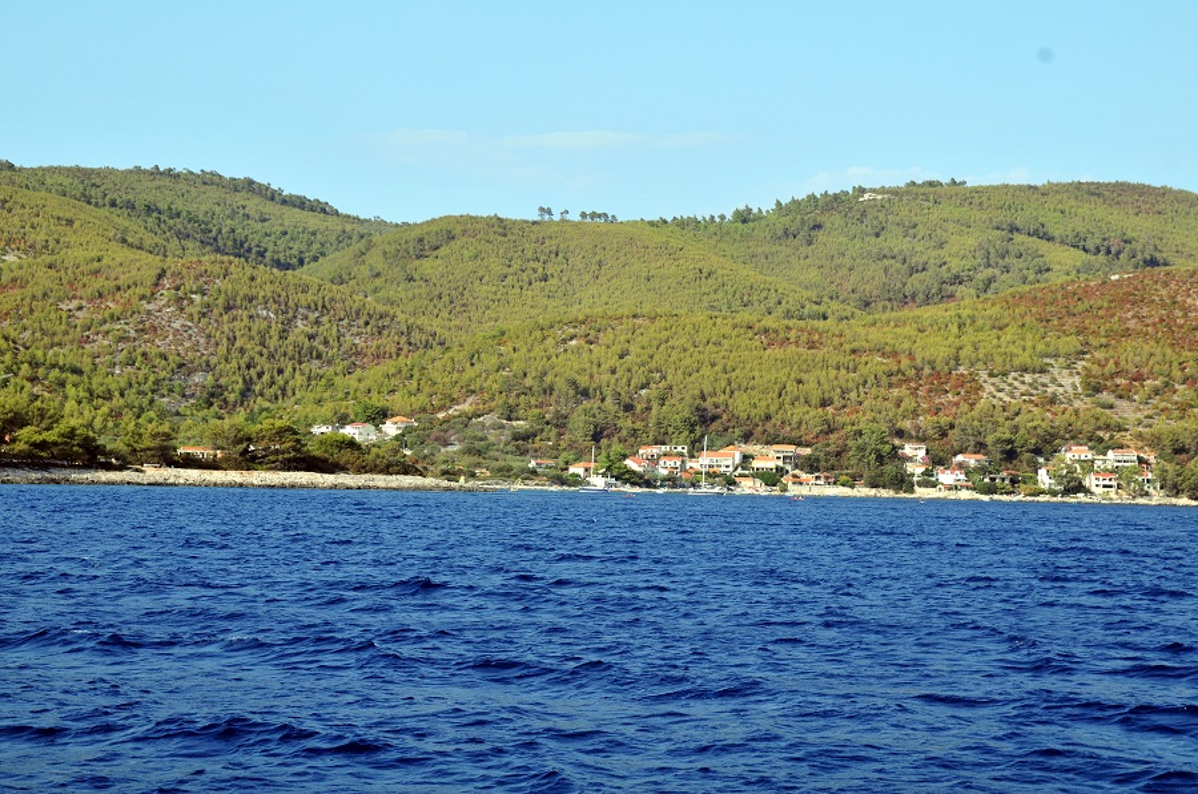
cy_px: 397
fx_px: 2492
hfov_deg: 27.0
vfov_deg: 18.1
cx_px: 599
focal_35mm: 75
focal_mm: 50
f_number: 10
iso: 200
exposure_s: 1/320
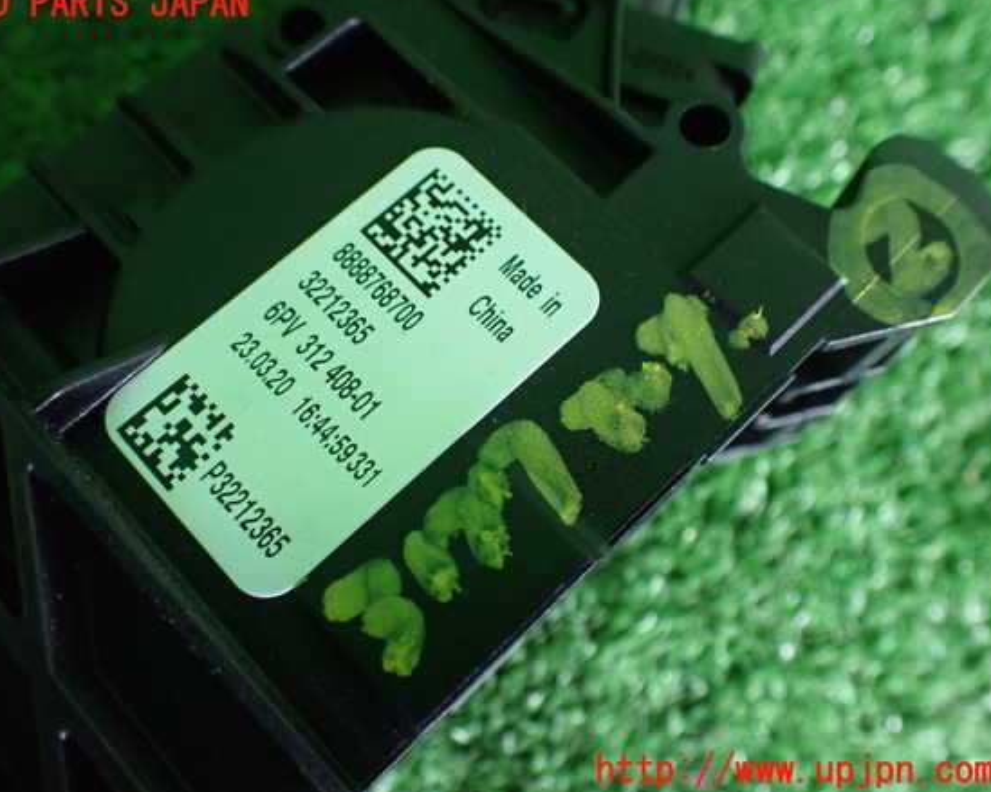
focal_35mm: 32
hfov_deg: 55.6
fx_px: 938
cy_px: 388
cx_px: 462
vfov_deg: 45.8
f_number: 2.3
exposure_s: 1/30
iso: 800
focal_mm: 5.4
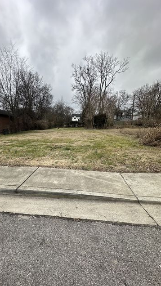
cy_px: 150
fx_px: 121
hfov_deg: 66.4
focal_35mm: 16
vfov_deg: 99.3
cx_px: 64
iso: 40
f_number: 2.2
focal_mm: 2.22
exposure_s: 1/640
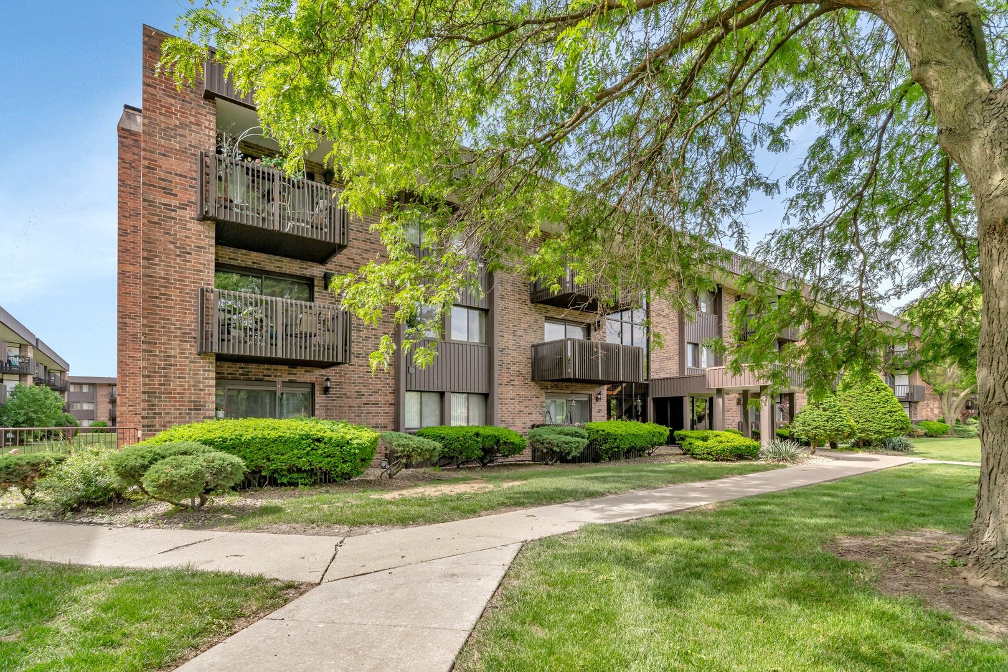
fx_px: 448
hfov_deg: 96.7
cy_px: 336
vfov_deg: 73.8
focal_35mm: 16
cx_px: 504
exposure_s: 1/250
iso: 400
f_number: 9
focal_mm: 16
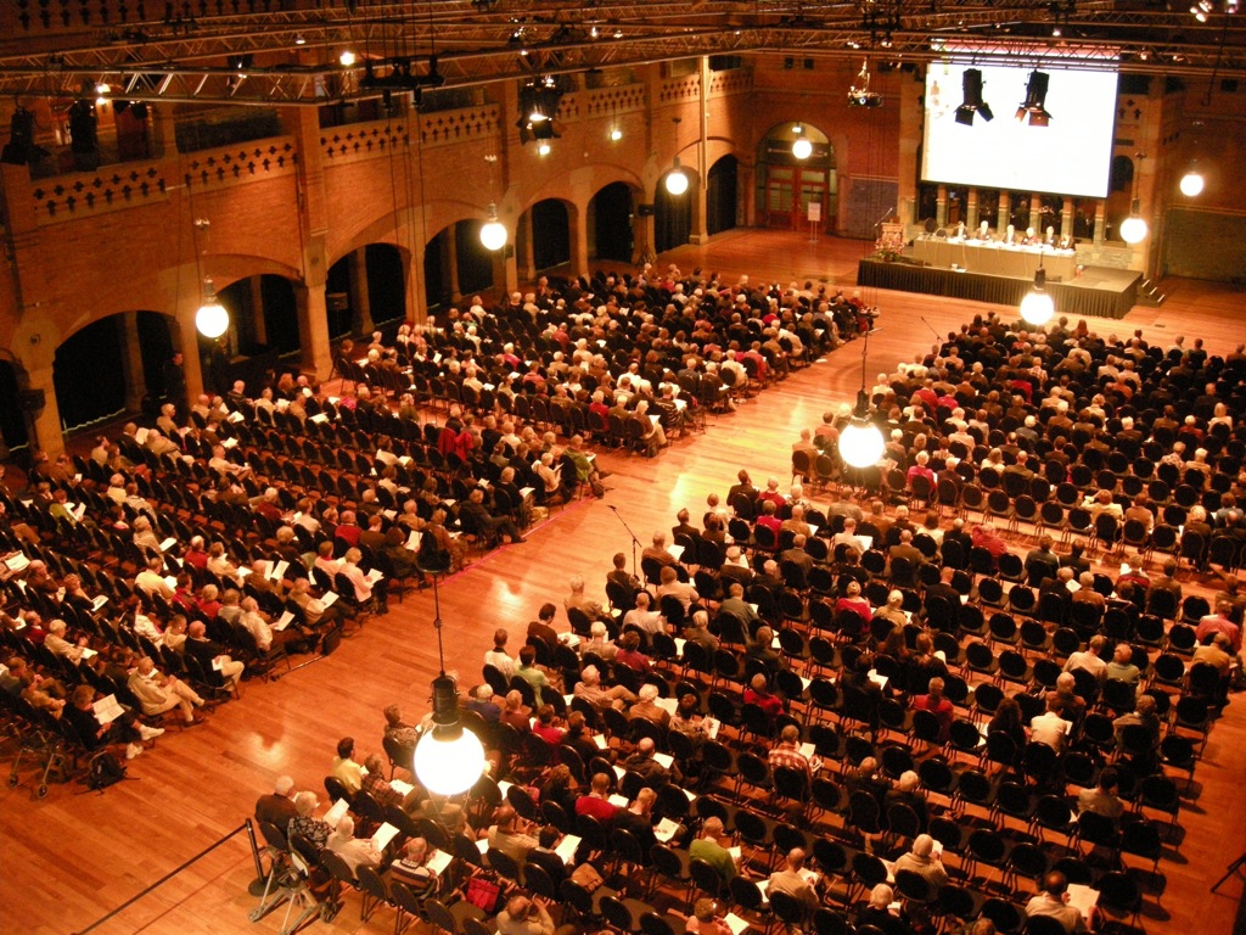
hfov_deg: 52.6
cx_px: 623
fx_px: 1260
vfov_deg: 40.7
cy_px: 468
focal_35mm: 35
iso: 516
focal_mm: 7.5
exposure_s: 1/8
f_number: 2.7
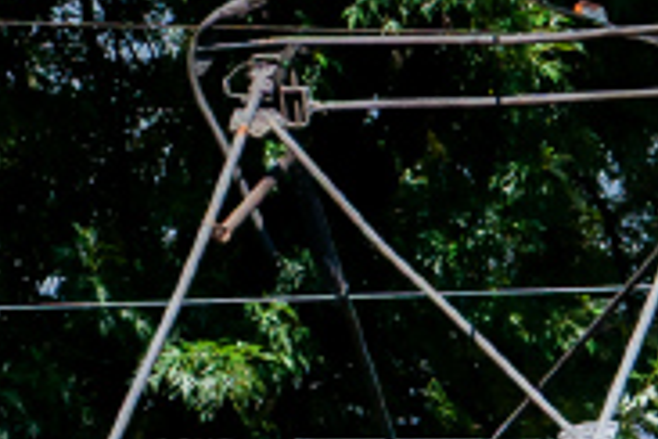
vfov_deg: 1.8
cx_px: 622
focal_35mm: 745
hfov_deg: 2.8
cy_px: 1274
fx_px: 13616
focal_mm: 70
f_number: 7.1
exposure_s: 1/800
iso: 200
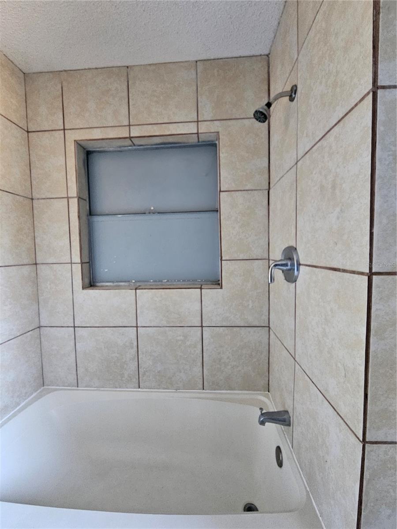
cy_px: 264
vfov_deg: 106.2
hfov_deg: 89.9
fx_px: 199
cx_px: 198
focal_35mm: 13
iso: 1000
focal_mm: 2.2
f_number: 2.2
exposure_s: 1/24
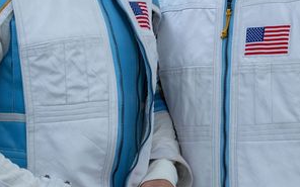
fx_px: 1325
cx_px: 182
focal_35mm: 162
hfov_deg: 12.9
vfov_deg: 8.1
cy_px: 13
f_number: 5
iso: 1600
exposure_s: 1/200
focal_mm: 69
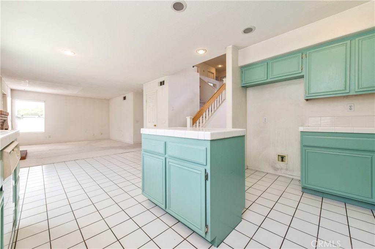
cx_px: 188
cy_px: 124
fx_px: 146
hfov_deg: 104.3
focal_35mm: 14
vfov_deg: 81.1
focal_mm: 14
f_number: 5
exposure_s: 1/100
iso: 200
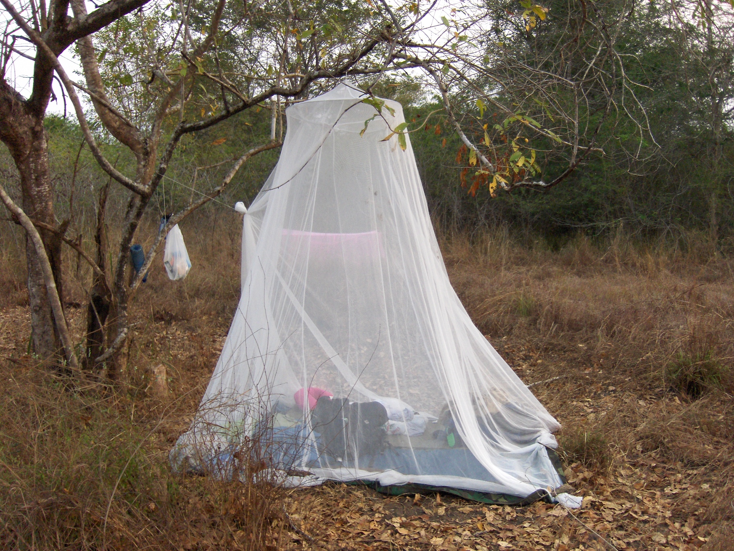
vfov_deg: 40.7
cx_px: 367
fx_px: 742
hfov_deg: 52.6
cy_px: 276
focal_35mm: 35
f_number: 2.8
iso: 200
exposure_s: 1/91.5
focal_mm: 7.5
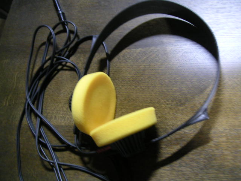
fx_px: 265
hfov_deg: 49.0
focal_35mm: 38
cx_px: 120
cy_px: 90
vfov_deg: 37.7
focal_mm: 6
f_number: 2.8
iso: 100
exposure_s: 1.5
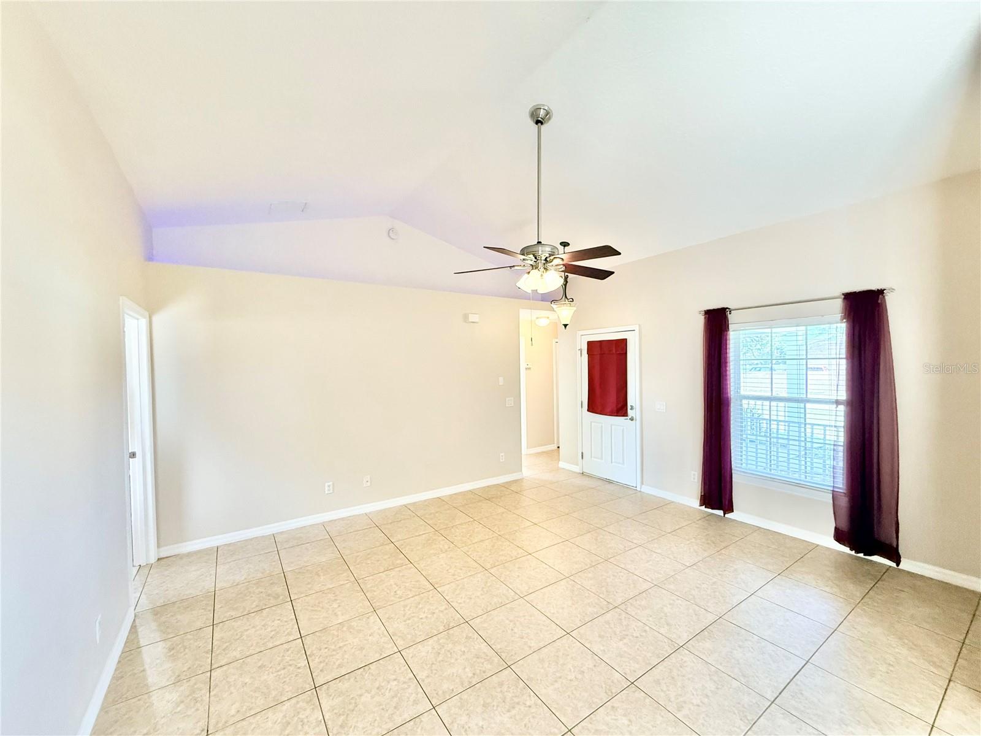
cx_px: 490
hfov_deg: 102.1
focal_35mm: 14
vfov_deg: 85.7
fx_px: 397
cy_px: 368
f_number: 2.2
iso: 400
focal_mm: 2.22
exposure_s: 1/120
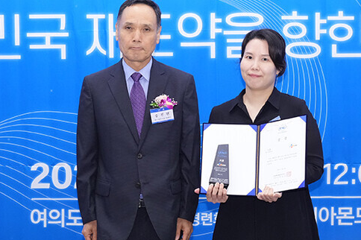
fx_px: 1353
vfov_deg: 10.1
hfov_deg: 15.2
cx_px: 204
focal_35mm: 135
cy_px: 71
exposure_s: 1/100
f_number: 5
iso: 3200
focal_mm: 68
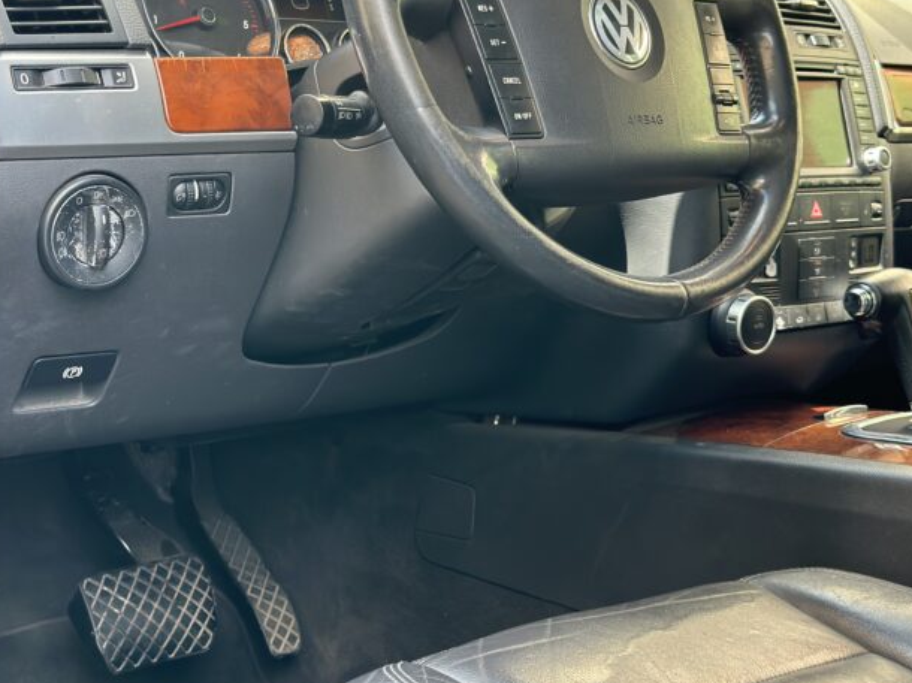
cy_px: 245
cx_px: 320
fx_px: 1659
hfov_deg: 30.6
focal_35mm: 63
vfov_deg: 23.2
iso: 80
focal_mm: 6.86
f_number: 1.78
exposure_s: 1/128
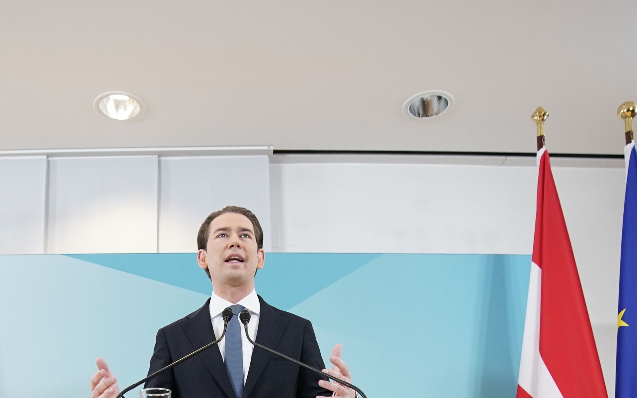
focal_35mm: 40
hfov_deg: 48.9
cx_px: 246
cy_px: 467
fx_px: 694
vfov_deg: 28.2
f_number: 2.8
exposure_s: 1/500
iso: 1600
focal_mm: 16
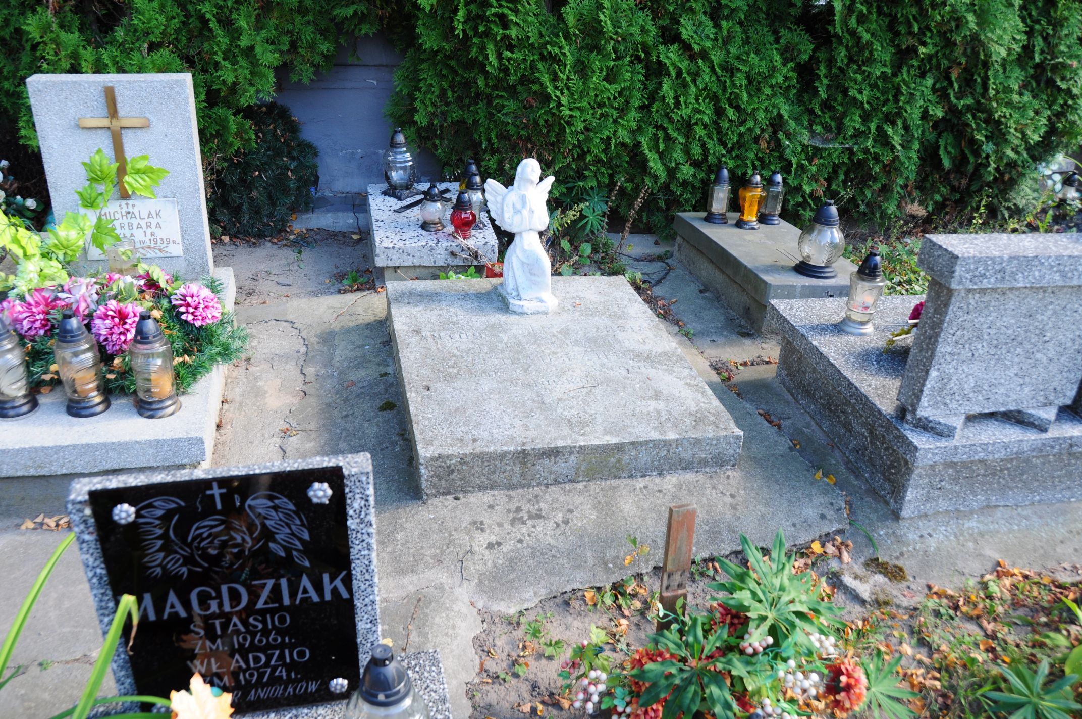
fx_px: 901
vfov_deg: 43.5
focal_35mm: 30
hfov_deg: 62.0
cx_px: 541
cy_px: 360
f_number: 5
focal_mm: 20
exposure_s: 1/100
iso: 250
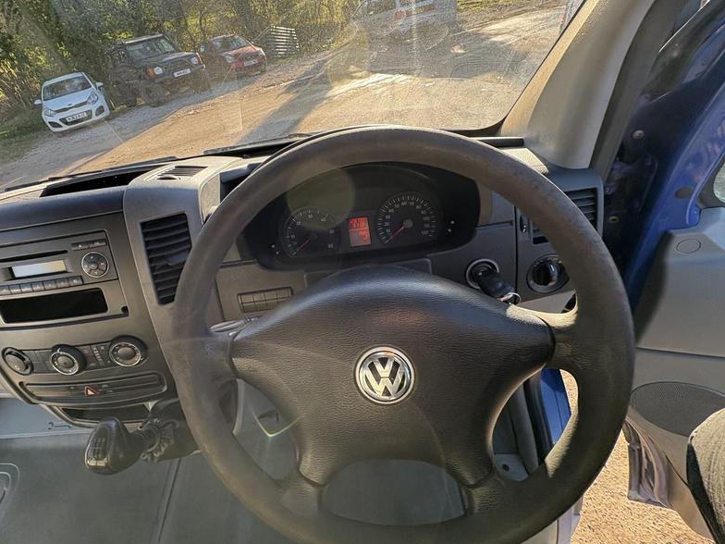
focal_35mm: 16
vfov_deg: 77.7
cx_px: 312
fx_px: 335
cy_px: 236
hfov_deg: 93.9
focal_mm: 2.22
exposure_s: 1/143
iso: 50
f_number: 2.2
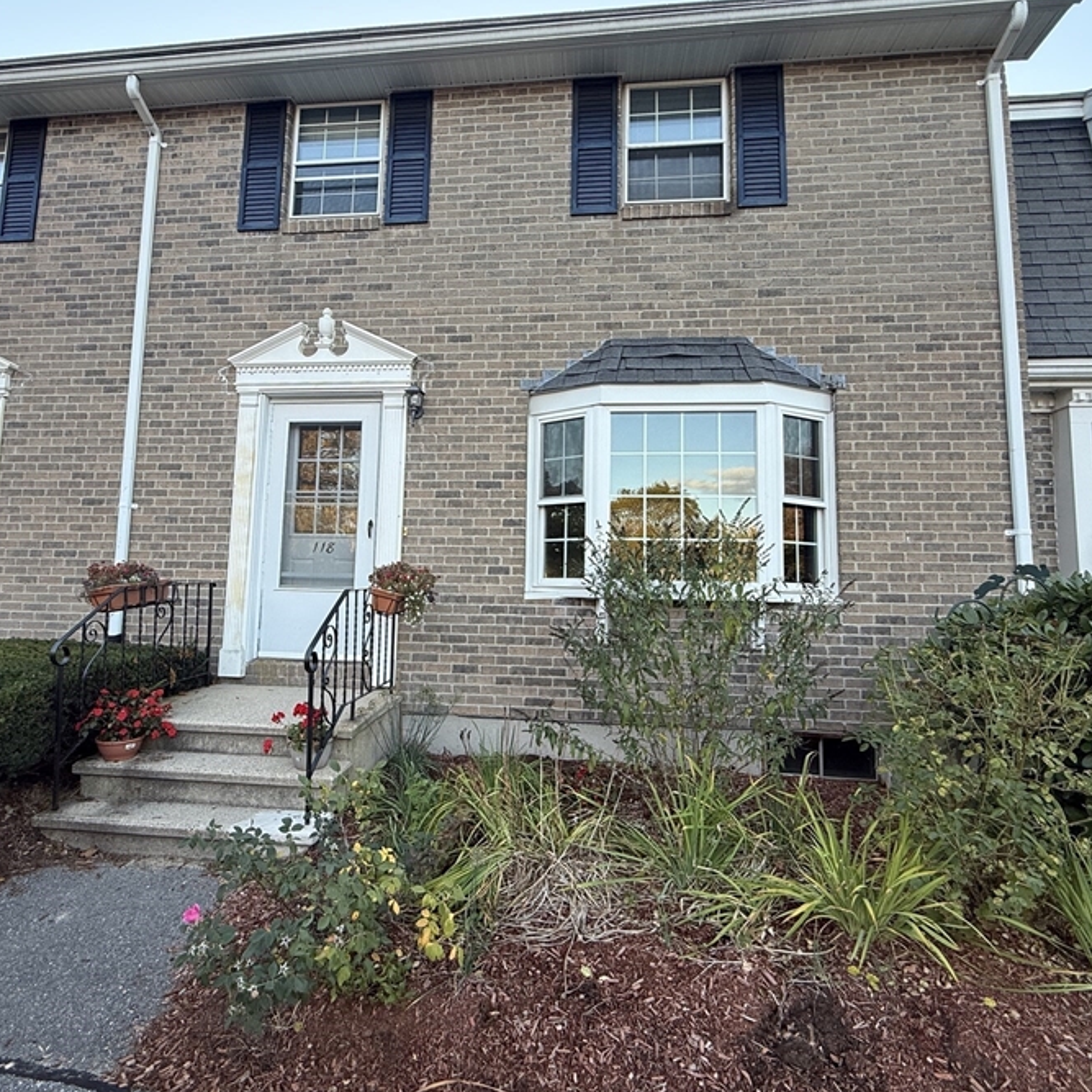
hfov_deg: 77.6
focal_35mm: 19
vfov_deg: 77.7
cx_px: 506
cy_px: 530
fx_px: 678
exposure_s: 1/110
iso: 40
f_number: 2.2
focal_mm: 2.22
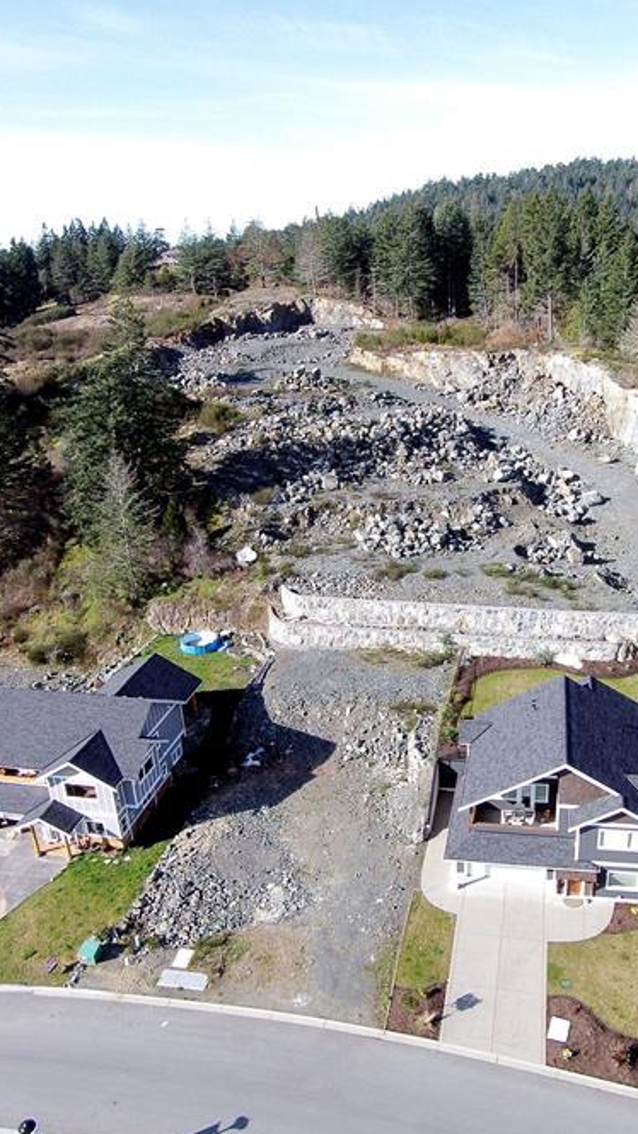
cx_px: 416
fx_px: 1414
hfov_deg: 25.3
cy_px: 583
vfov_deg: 43.7
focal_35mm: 47
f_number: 2.8
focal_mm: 5
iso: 100
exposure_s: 1/716
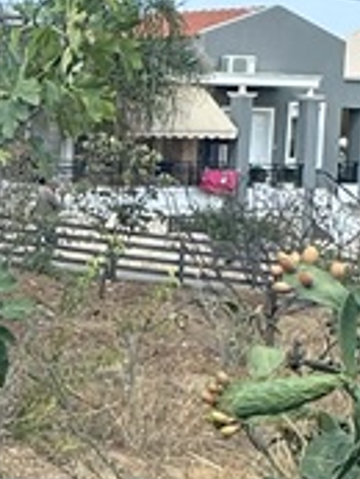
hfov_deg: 13.8
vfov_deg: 20.2
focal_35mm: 97
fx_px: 1343
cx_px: -260
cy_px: 177
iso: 50
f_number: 2.2
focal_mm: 2.22
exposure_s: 1/1114
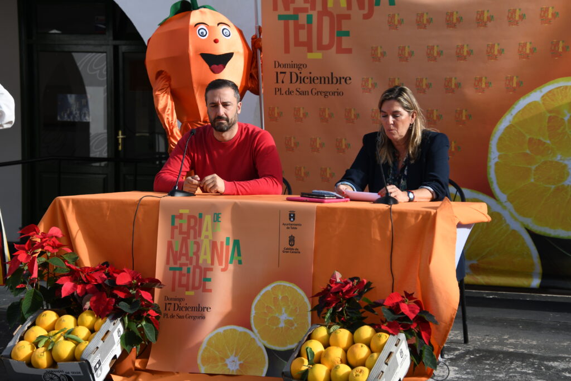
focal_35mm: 87
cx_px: 286
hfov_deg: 23.4
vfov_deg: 15.7
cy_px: 190
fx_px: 1380
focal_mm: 58
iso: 160
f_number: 4.5
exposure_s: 1/800
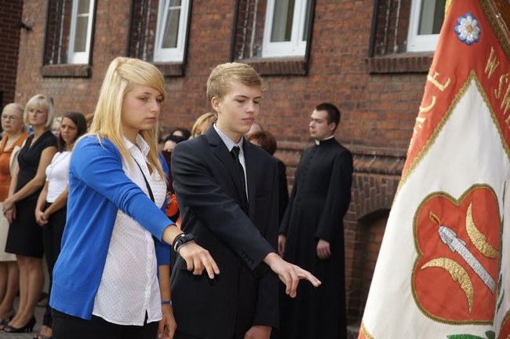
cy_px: 170
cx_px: 255
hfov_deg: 19.5
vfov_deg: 13.0
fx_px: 1486
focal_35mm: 105
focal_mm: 70
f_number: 4.5
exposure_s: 1/125
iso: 100
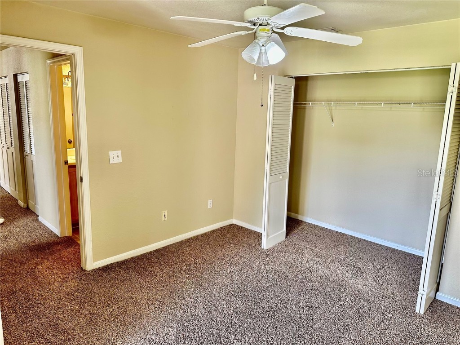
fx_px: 319
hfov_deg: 71.6
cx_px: 230
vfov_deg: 56.8
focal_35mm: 24
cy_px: 172
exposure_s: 1/60
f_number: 1.78
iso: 160
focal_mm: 6.86
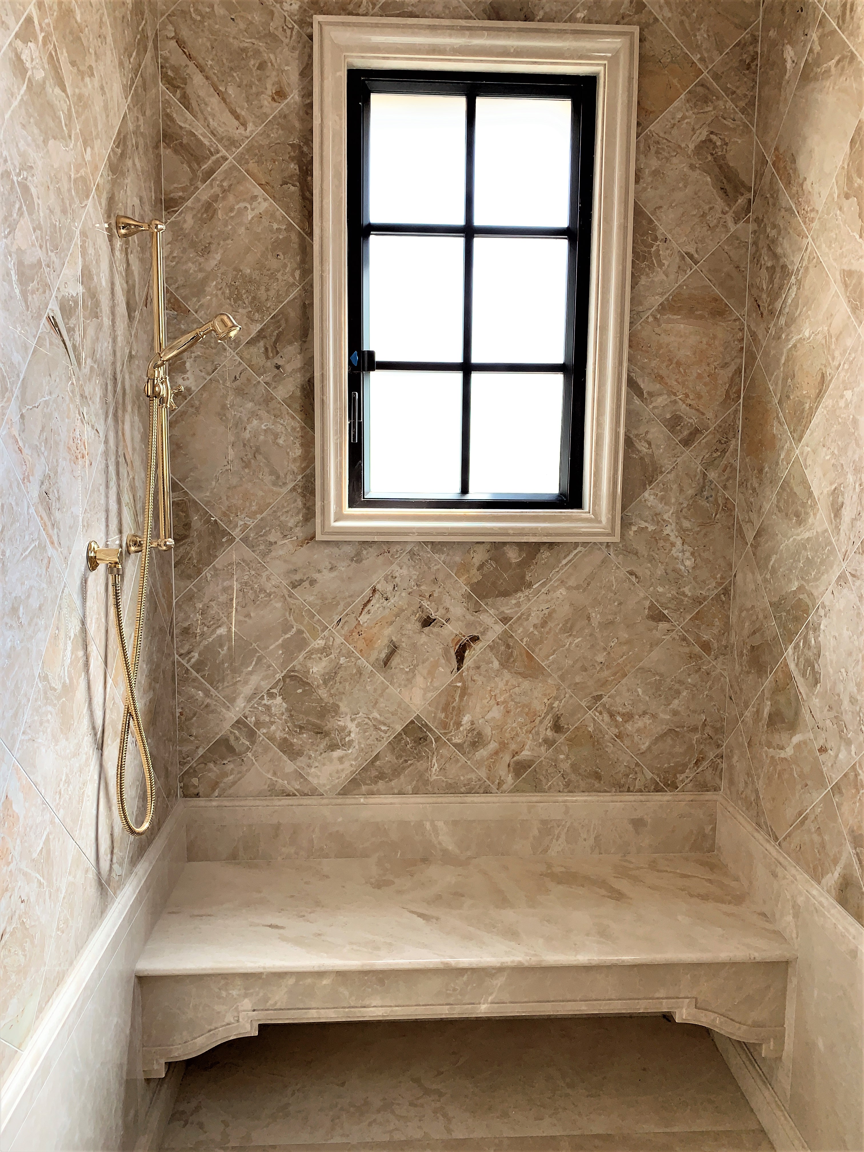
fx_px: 865
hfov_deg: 53.1
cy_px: 576
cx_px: 432
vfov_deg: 67.3
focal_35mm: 26
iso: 40
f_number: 1.8
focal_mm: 4.25
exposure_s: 1/122
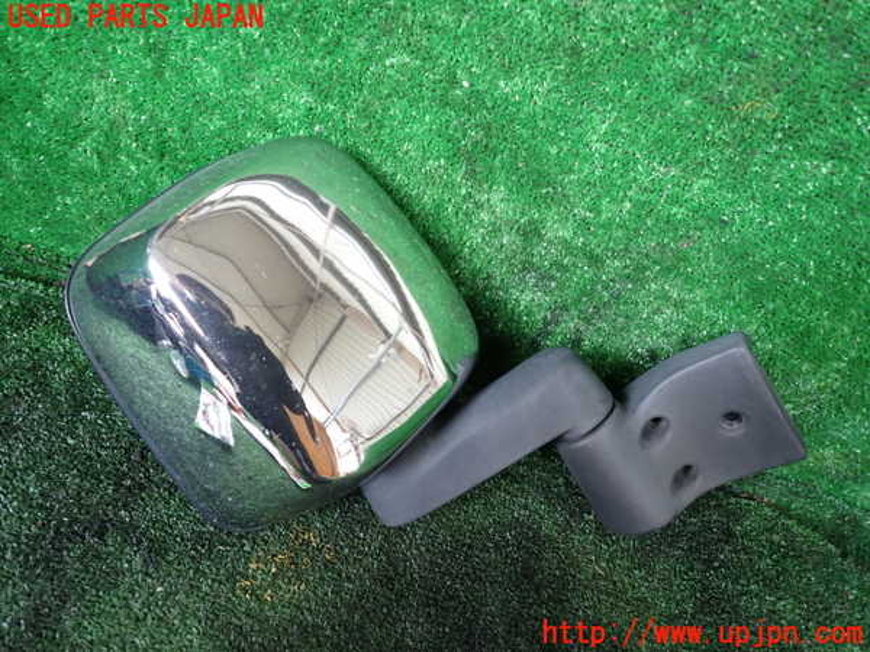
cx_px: 435
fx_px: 628
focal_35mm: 25
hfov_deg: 69.4
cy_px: 326
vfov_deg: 54.9
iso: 200
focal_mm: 4.5
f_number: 2
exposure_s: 1/60
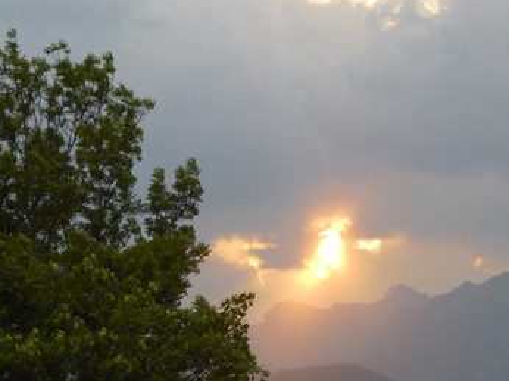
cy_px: 248
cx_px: 332
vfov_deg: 8.0
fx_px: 2718
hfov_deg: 10.7
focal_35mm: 185
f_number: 5.9
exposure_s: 1/100
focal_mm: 22.8
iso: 100
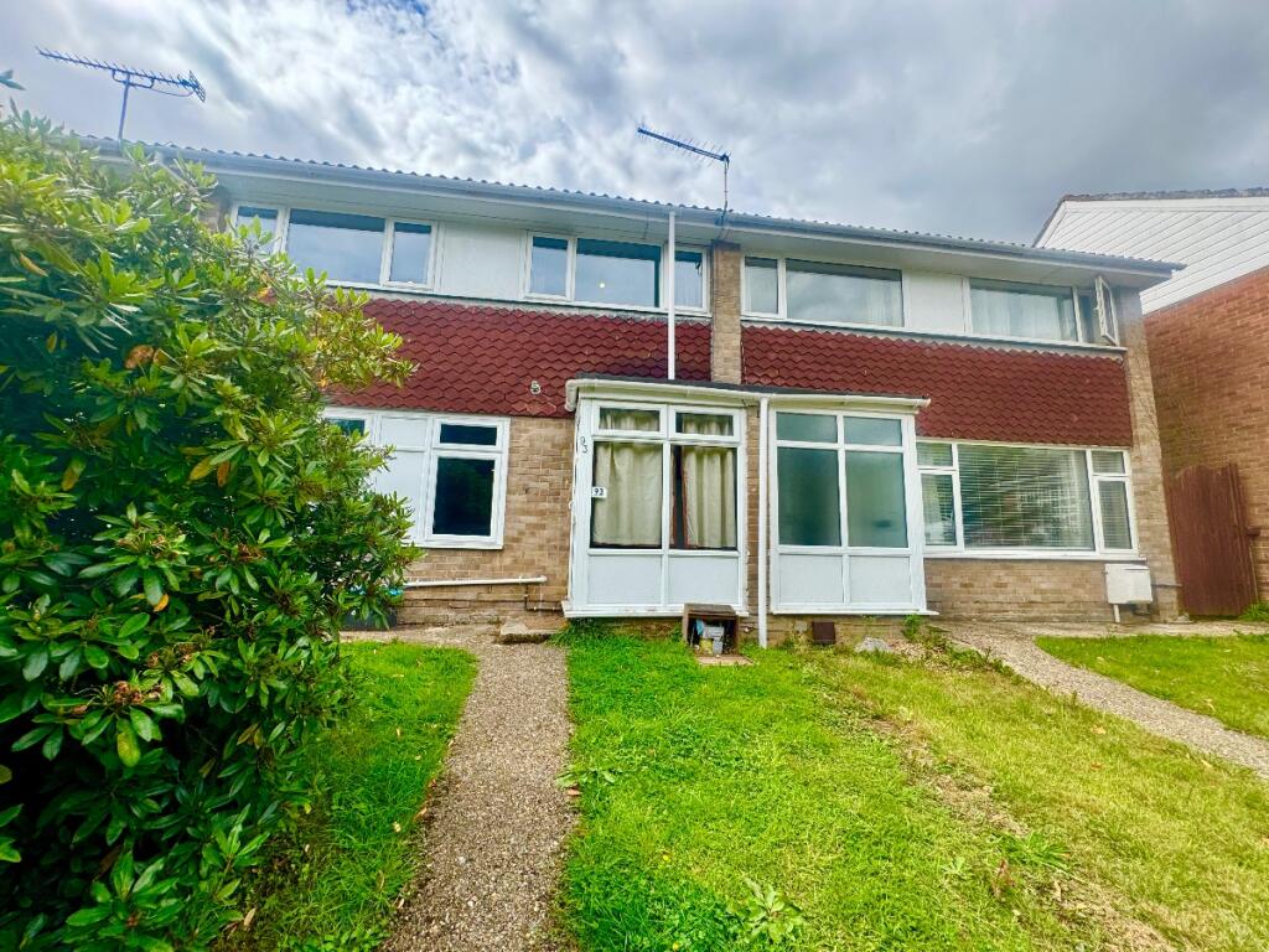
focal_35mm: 14
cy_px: 476
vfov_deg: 85.7
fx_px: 513
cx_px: 634
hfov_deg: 102.1
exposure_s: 1/968
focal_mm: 2.22
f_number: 2.2
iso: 50
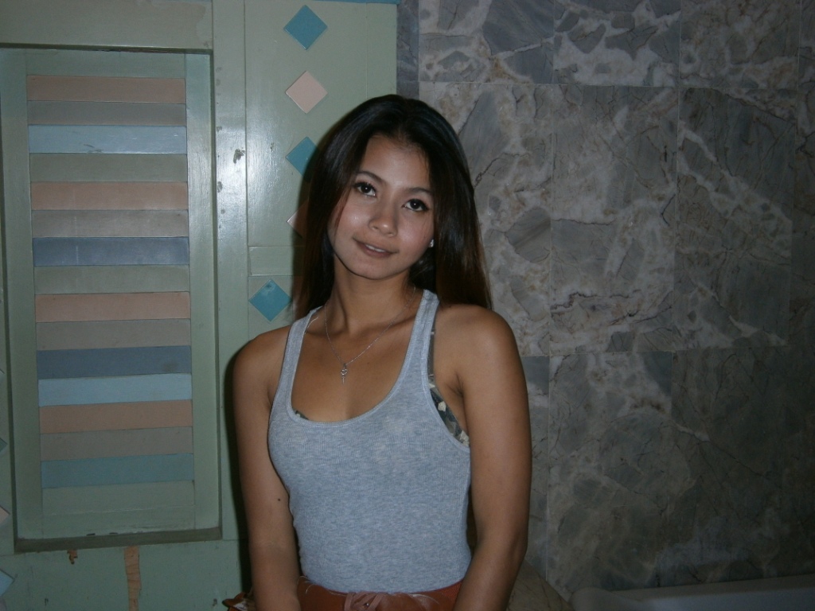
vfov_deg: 30.9
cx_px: 408
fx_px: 1107
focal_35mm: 47
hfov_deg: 40.4
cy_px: 306
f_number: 3.4
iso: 125
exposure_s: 1/40
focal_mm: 8.3
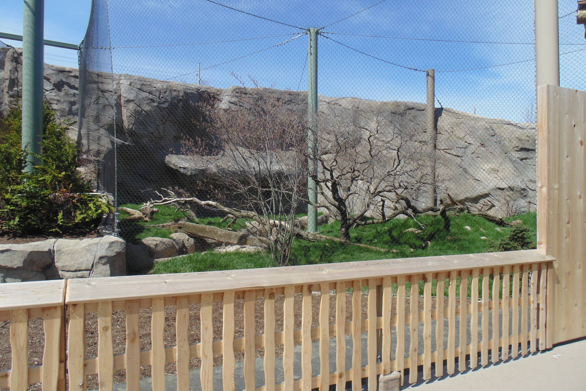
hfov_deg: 76.1
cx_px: 292
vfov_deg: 55.1
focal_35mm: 23
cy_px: 188
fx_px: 374
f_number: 3.1
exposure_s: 1/800
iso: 80
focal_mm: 4
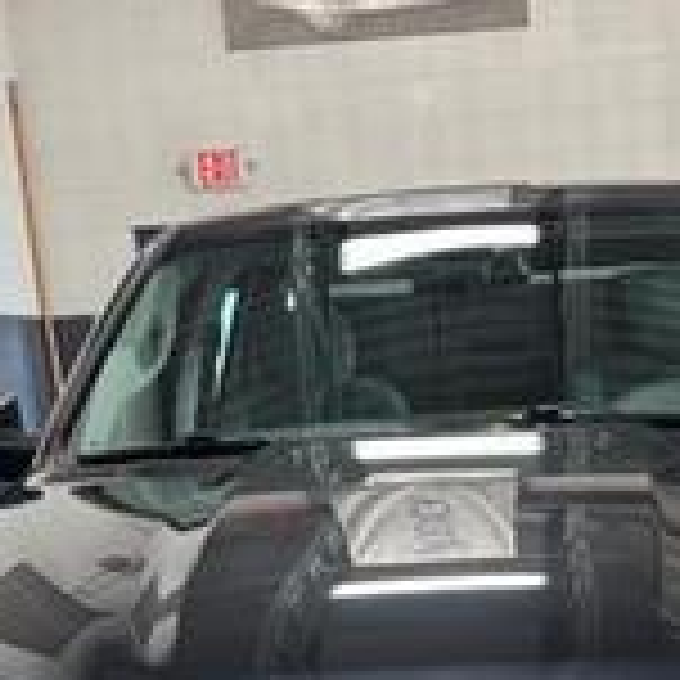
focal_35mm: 71
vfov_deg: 22.7
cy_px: 775
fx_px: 1578
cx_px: 468
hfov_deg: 24.2
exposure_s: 1/60
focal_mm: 6.76
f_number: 1.78
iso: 125
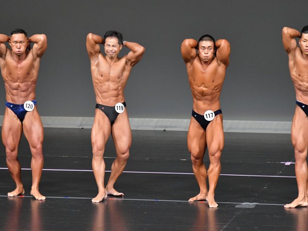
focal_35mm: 346
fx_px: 3080
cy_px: 115
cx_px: 142
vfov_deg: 4.3
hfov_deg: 5.7
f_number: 5.6
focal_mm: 210
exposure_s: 1/400
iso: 5000
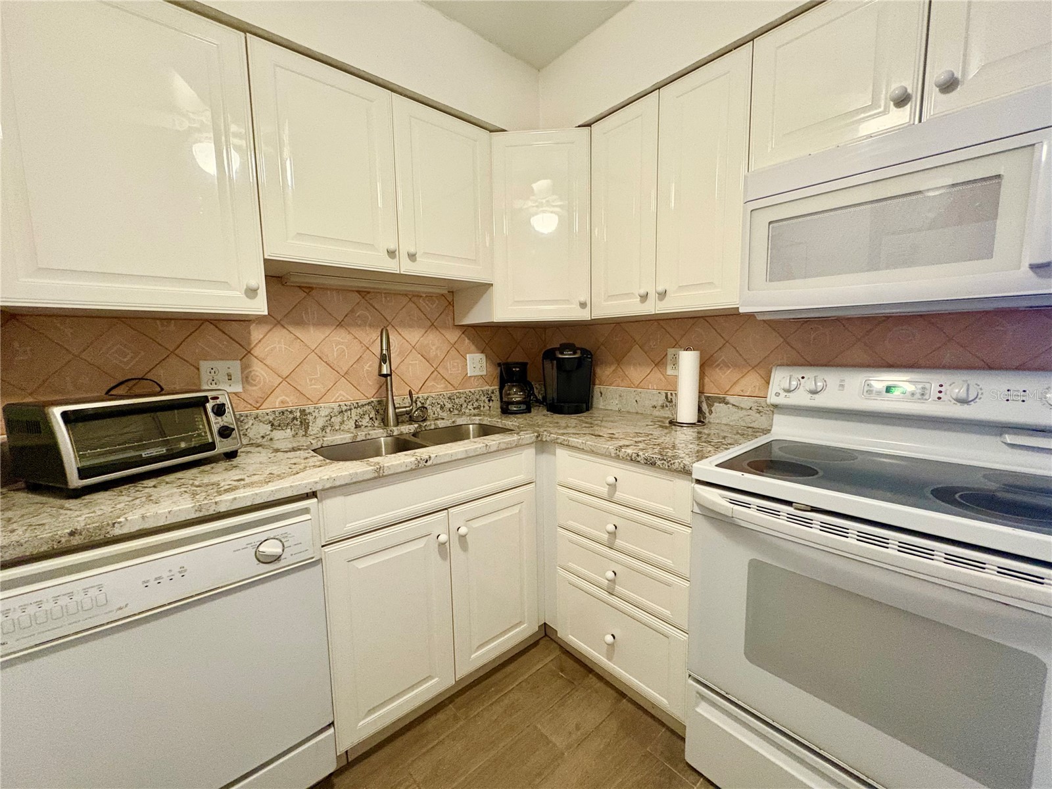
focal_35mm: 14
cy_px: 394
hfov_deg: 102.1
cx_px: 526
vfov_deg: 85.7
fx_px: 425
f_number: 2.2
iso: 640
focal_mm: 2.22
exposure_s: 1/60
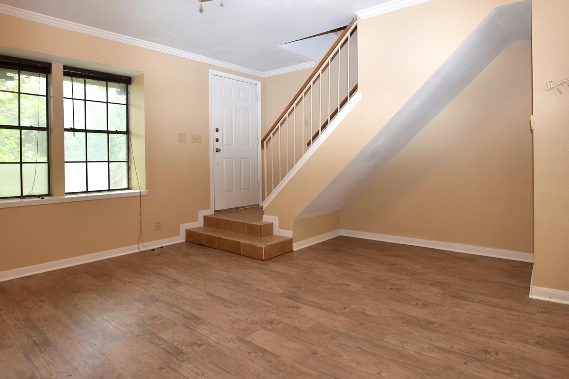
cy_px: 167
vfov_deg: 61.7
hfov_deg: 83.9
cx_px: 302
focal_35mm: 20
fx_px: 316
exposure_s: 1/60
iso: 180
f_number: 4.5
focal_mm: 10
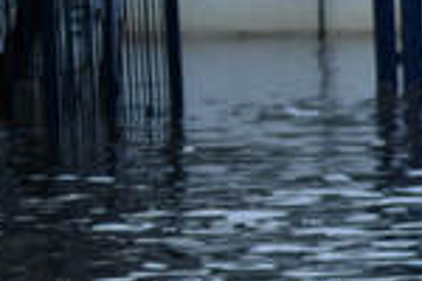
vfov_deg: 2.5
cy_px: 385
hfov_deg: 3.6
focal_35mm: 547
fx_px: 6412
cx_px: 1376
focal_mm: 80
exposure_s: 1/1000
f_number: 2.8
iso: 100
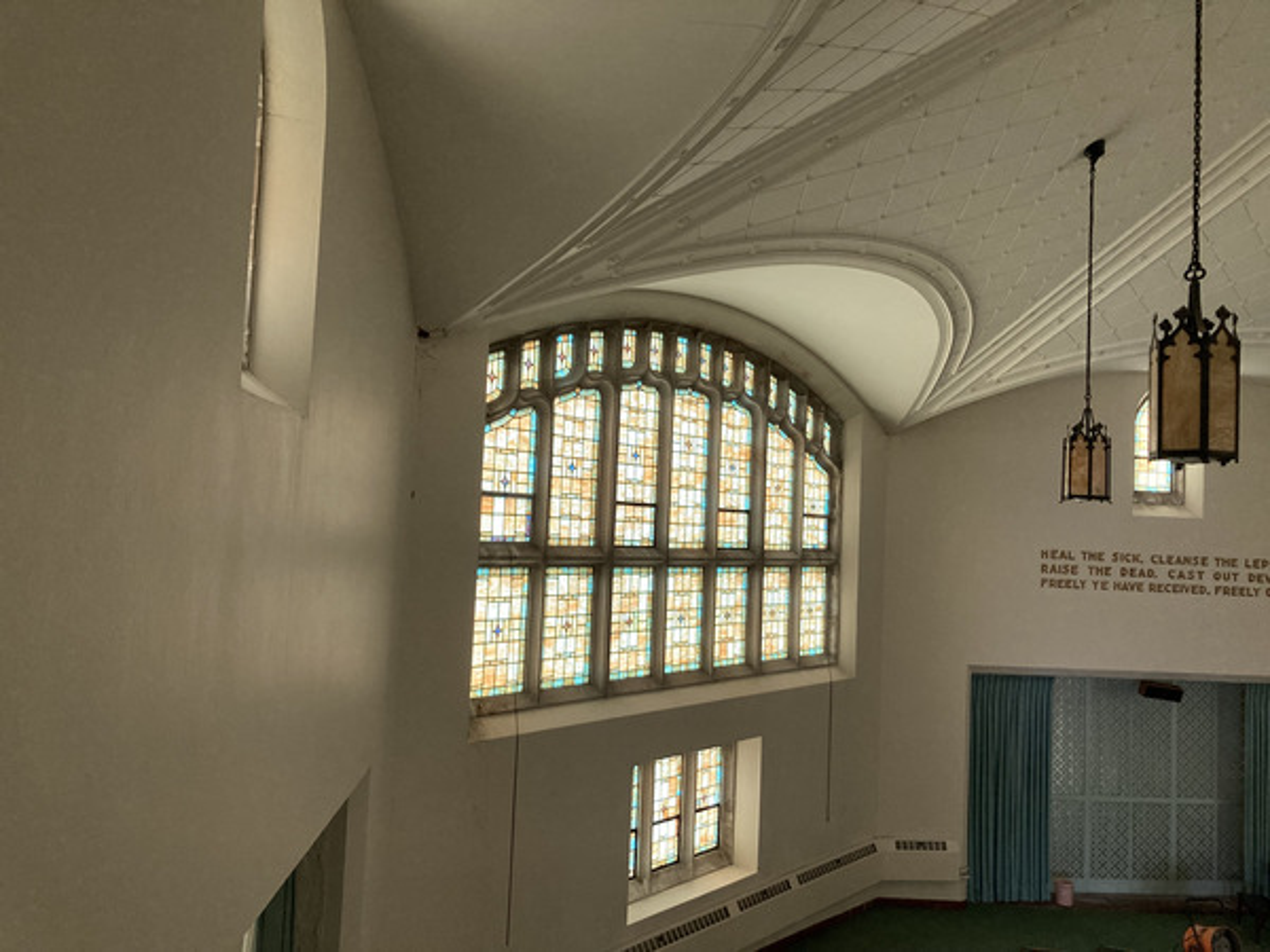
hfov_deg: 63.4
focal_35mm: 28
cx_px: 635
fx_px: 1027
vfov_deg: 49.7
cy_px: 476
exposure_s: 1/60
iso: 320
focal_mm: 3.99
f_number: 1.8
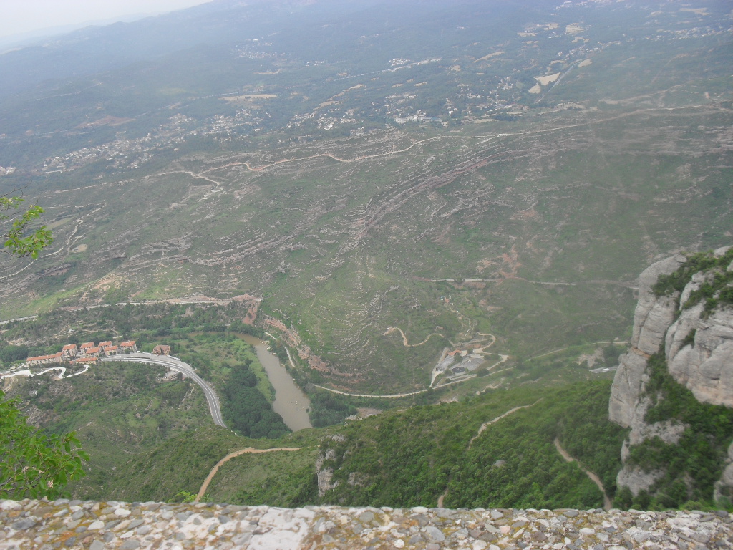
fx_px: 741
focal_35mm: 35
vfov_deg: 40.7
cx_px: 366
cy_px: 275
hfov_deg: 52.6
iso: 100
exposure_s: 1/125
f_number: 8.4
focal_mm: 6.3
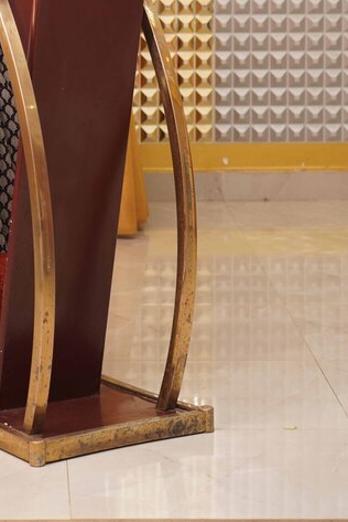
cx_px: 9
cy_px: -18
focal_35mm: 147
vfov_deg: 13.7
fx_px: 2128
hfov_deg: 9.3
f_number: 4
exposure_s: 1/250
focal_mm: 70
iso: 500
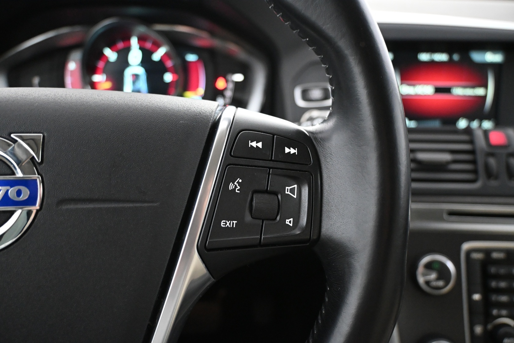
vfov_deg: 44.6
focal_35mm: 29
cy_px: 172
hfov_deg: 63.2
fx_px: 418
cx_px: 257
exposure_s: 1/30
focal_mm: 19.5
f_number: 3.8
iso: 3600
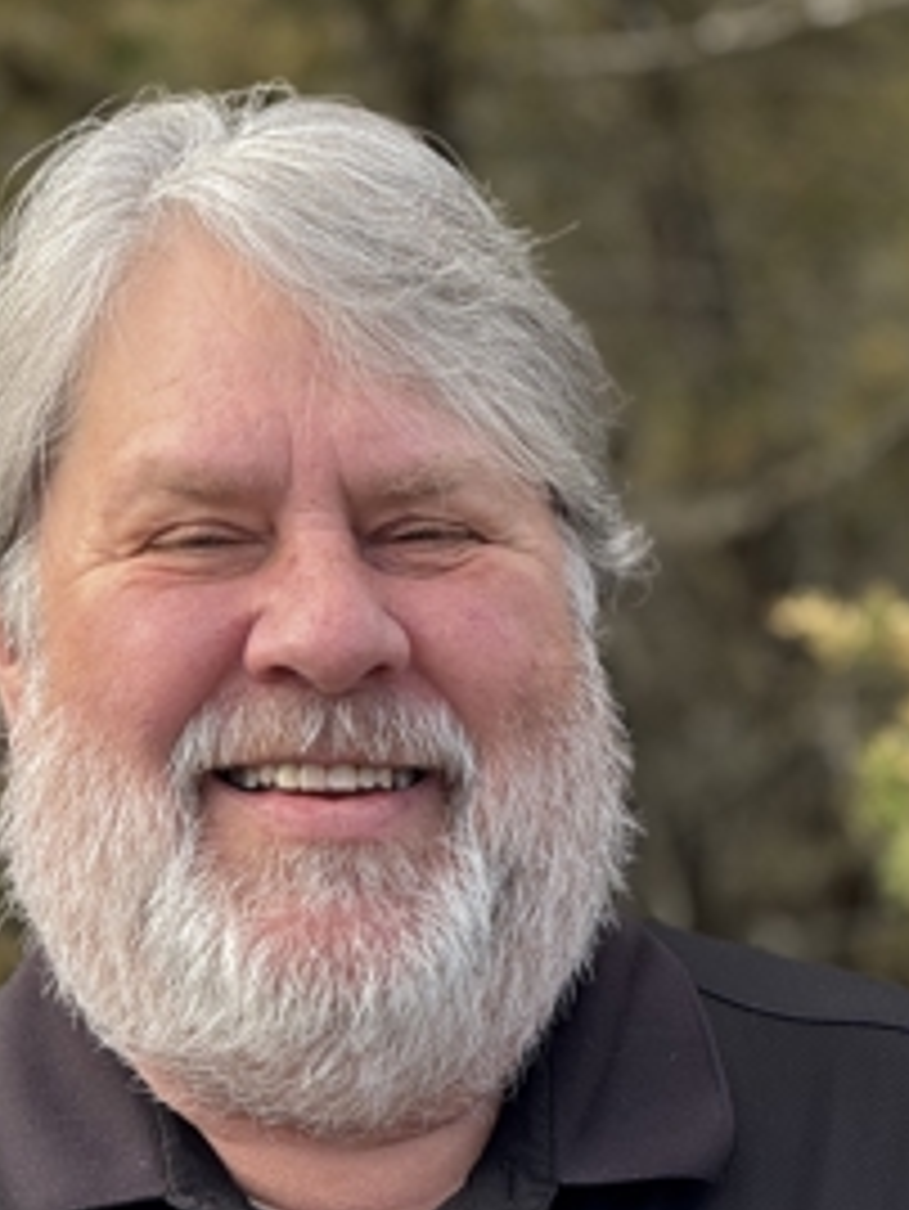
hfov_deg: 6.0
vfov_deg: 8.0
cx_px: 362
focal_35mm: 247
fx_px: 8641
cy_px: 623
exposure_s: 1/253
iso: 64
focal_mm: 15.66
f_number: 2.8
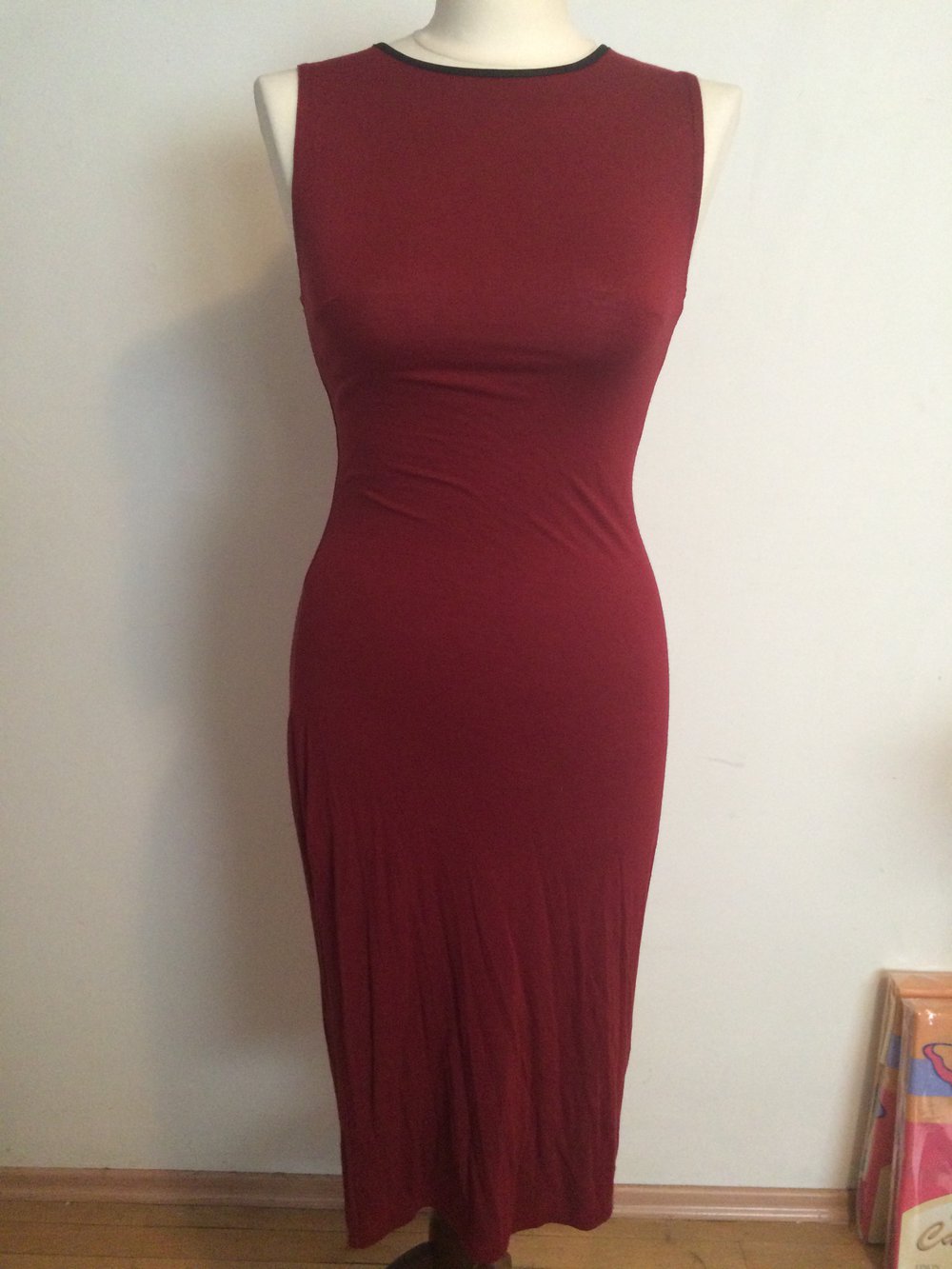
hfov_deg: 48.2
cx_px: 476
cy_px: 634
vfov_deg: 61.7
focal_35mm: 29
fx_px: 1063
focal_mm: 4.15
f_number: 2.2
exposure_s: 1/33
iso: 320
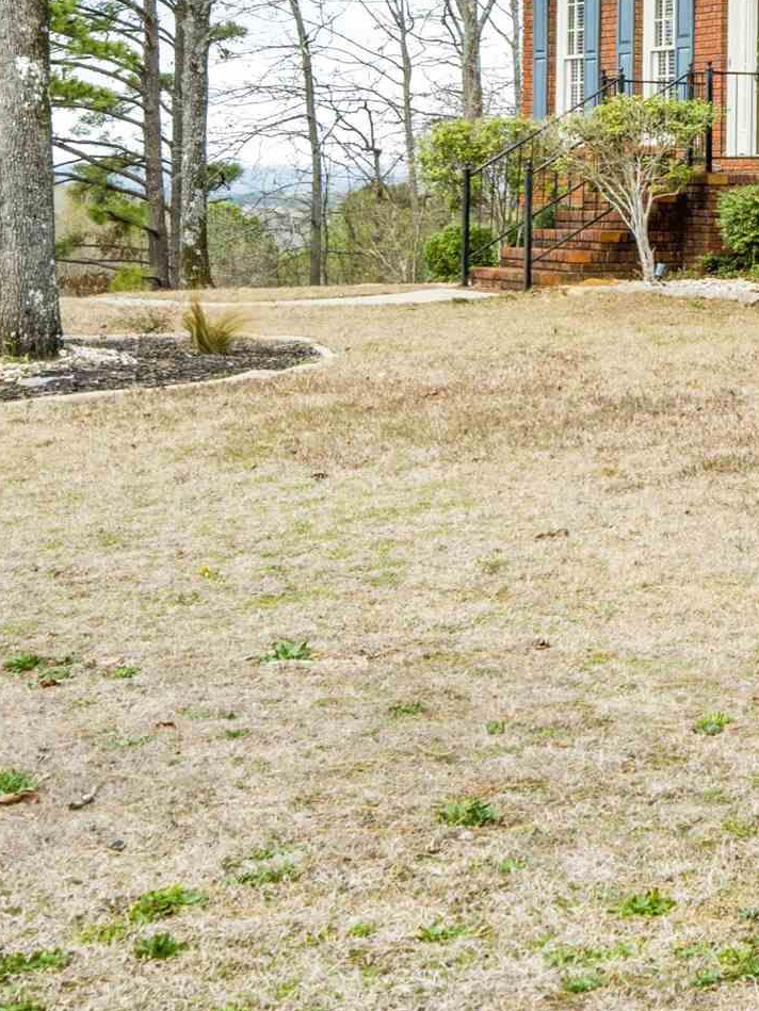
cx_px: 1096
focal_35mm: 84
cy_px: 174
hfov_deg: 16.2
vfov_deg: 22.9
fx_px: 2455
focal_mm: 27
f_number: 14
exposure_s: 1/200
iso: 320
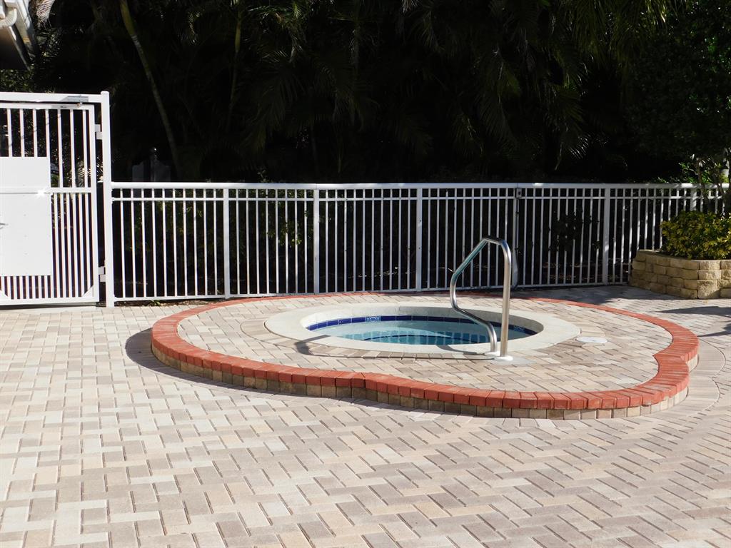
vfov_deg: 32.2
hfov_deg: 42.1
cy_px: 274
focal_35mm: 45
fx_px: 950
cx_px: 366
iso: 125
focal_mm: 8
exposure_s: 1/1250
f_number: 3.7
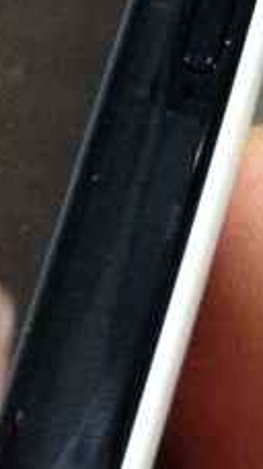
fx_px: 1825
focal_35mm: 147
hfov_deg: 8.1
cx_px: 342
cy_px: -217
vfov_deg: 13.8
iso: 640
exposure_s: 1/15
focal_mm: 4.12
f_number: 2.4
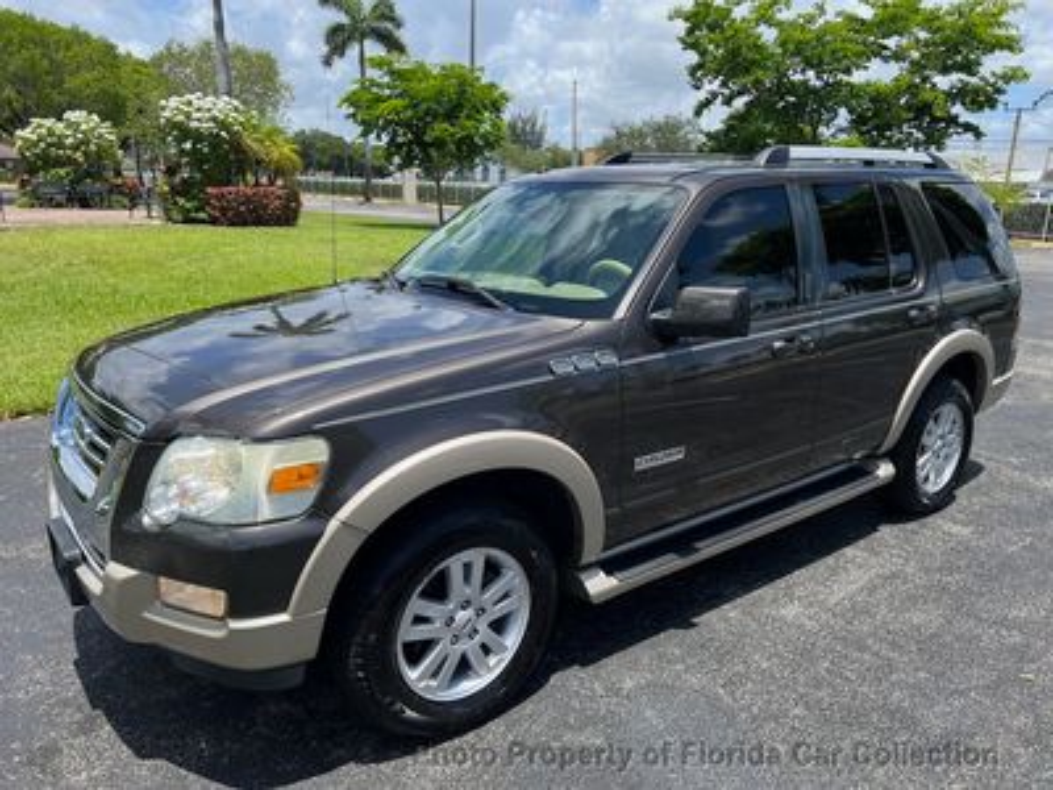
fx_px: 791
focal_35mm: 26
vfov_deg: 53.1
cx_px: 526
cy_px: 395
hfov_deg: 67.3
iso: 50
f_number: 1.5
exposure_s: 1/2404
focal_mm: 5.7
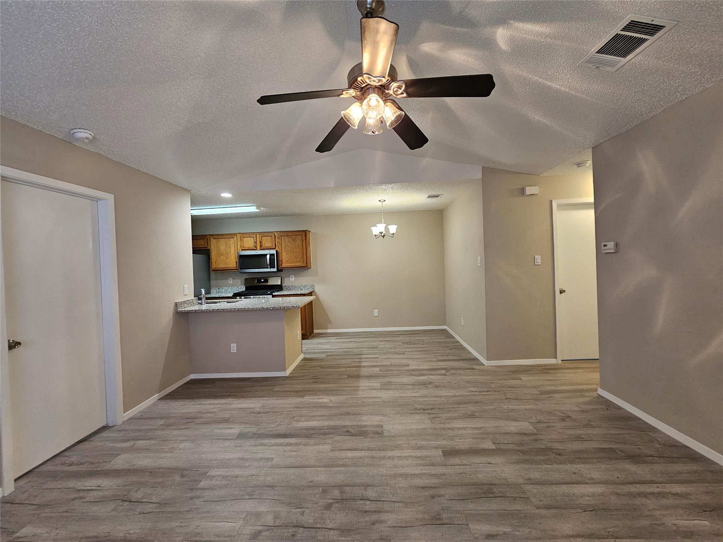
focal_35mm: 13
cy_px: 271
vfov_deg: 89.9
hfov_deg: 106.2
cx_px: 362
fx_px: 272
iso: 160
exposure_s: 1/60
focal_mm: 2.2
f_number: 2.2
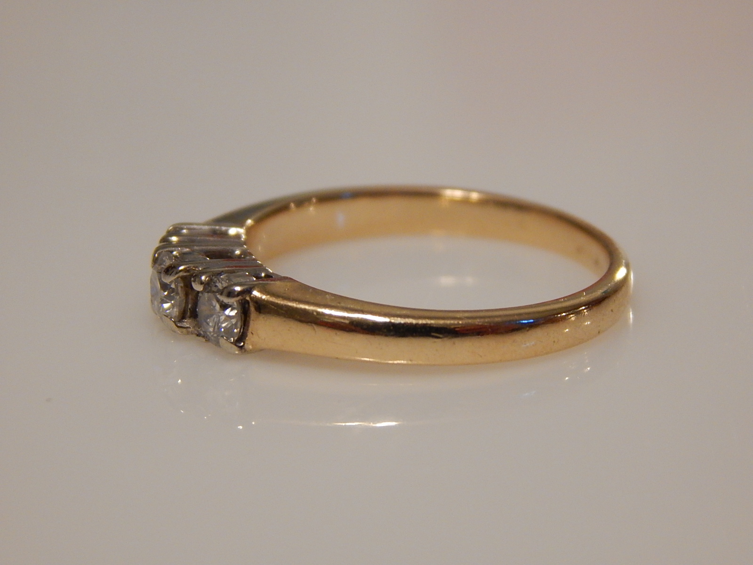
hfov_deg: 12.3
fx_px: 3480
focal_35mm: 160
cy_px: 282
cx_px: 376
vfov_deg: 9.3
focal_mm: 28.7
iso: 400
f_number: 5.1
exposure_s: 1/25
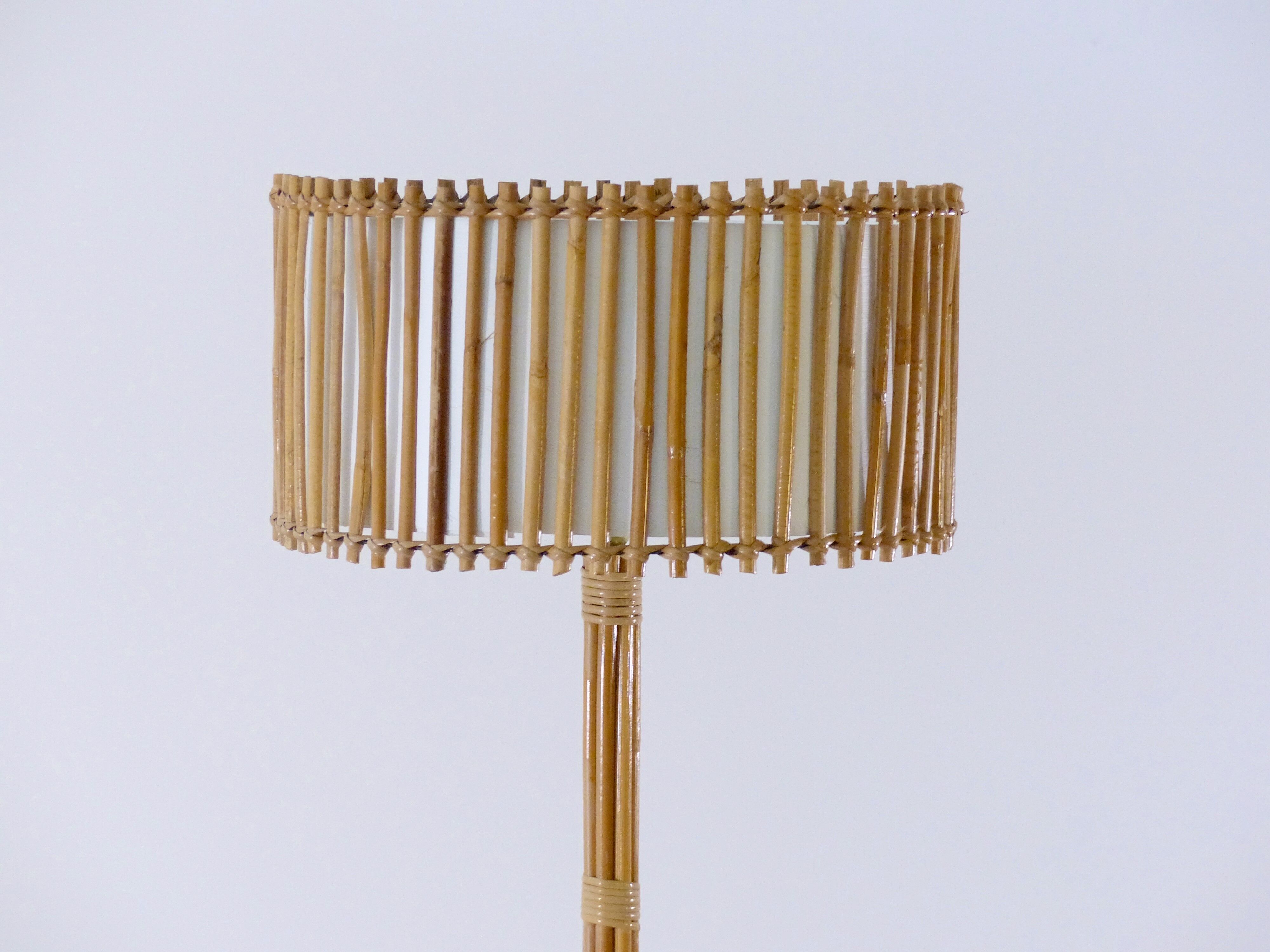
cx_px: 635
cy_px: 476
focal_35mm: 114
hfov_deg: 17.3
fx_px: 4182
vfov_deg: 13.0
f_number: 2.8
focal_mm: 20.5
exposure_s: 1/30
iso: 400
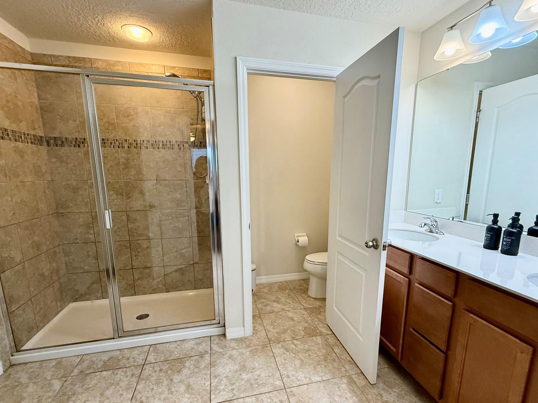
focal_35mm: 17
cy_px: 223
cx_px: 283
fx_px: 264
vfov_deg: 74.5
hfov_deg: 91.0
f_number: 2.2
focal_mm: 2.22
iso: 320
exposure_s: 1/120
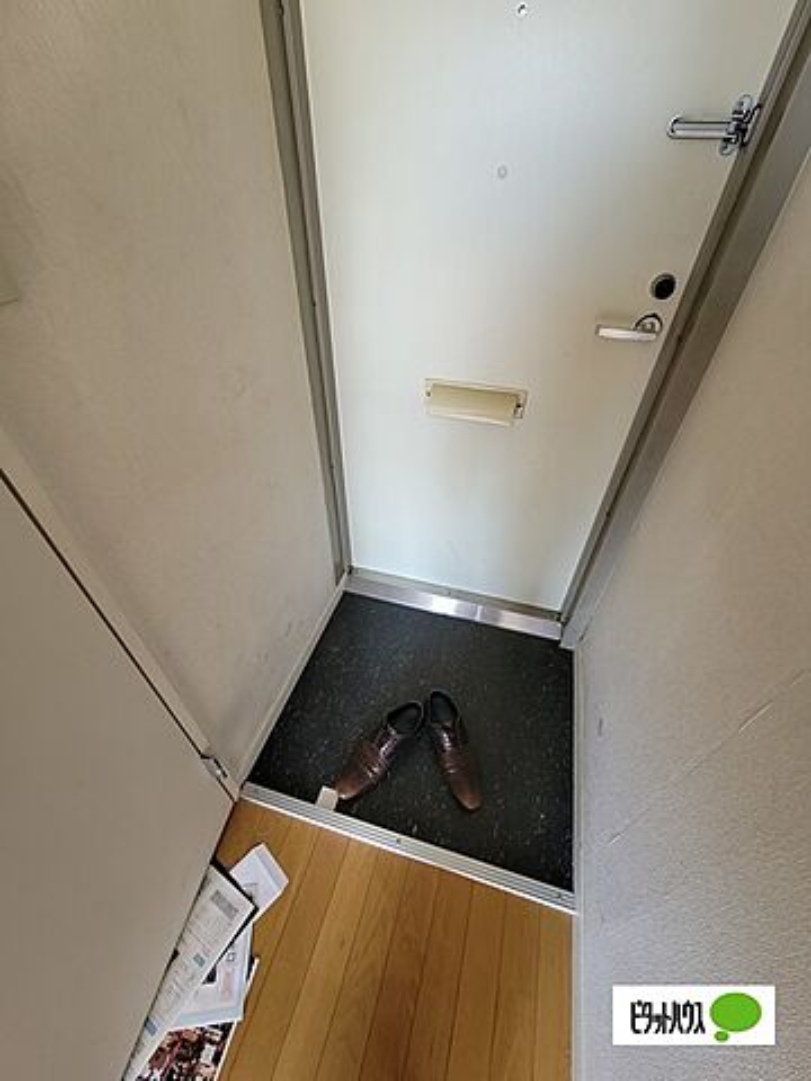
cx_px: 406
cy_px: 540
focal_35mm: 13
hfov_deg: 89.9
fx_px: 406
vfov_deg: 106.2
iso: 160
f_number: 2.2
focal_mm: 2.2
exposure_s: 1/50
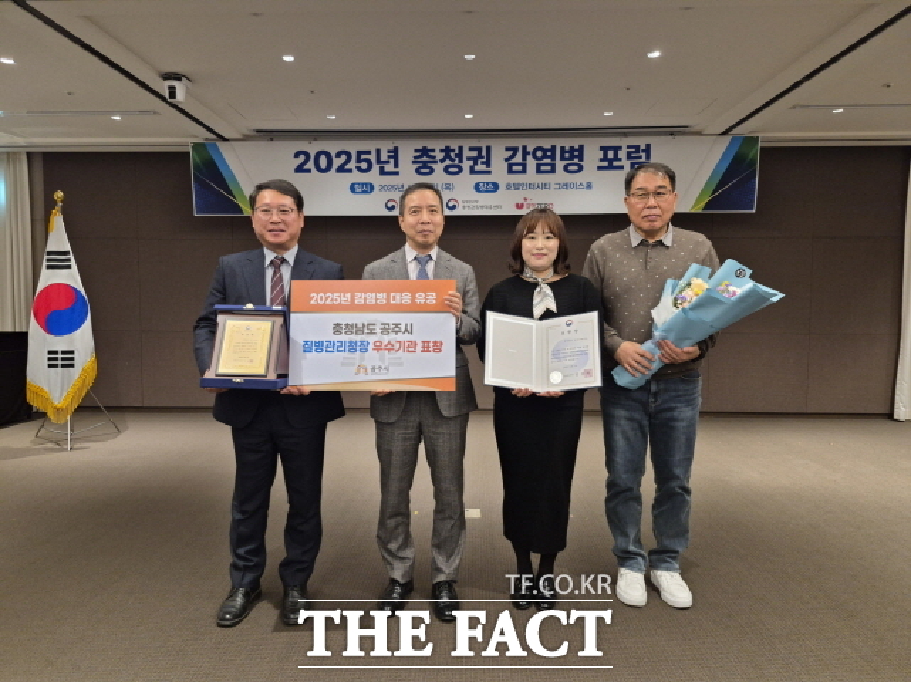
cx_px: 456
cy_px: 341
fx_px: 605
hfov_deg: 74.0
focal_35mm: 23
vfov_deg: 58.8
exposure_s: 1/100
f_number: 1.8
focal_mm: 5.4
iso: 640
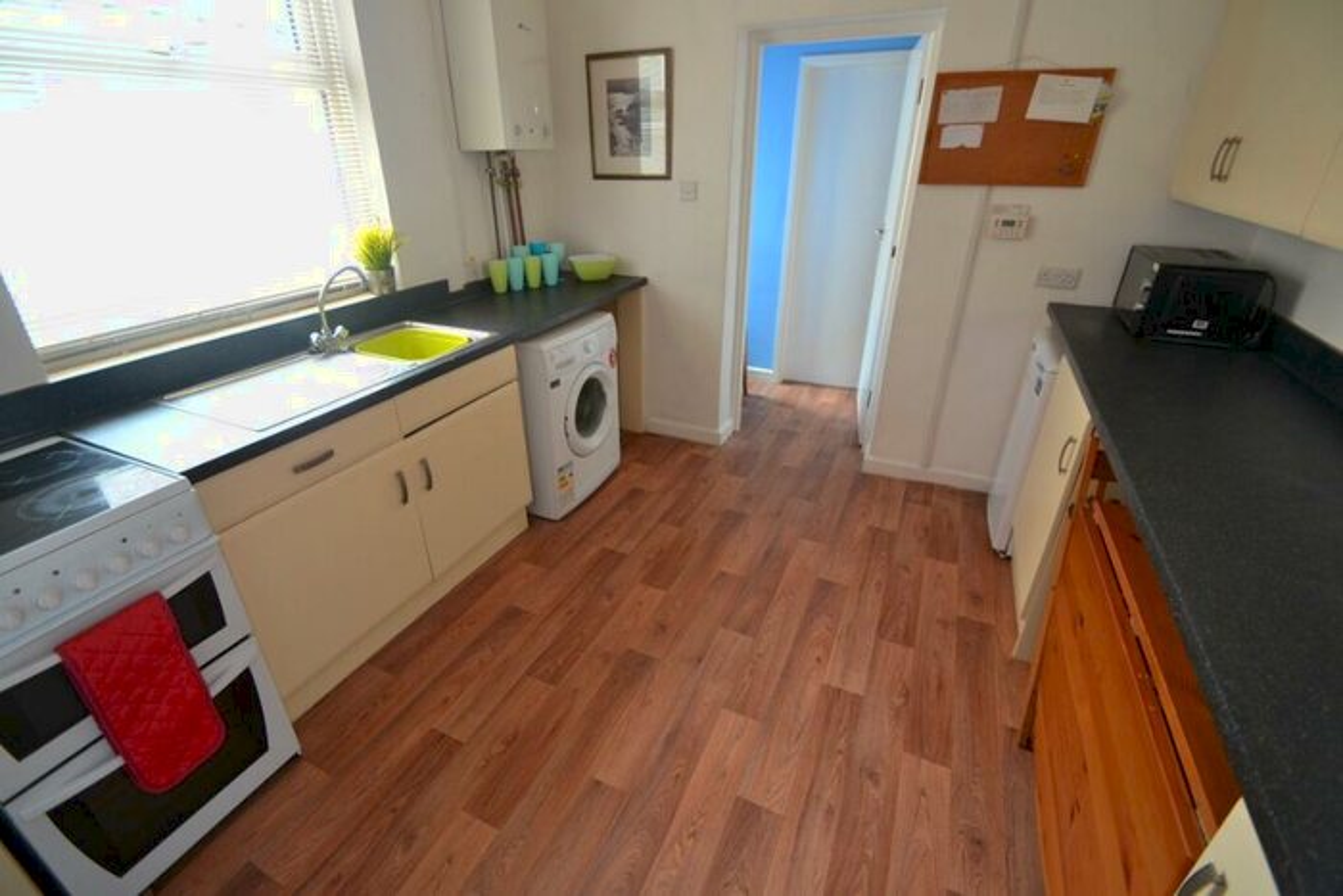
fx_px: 560
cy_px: 448
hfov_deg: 100.4
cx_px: 672
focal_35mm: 15
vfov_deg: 77.4
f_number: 3.5
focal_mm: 10
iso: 640
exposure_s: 1/60
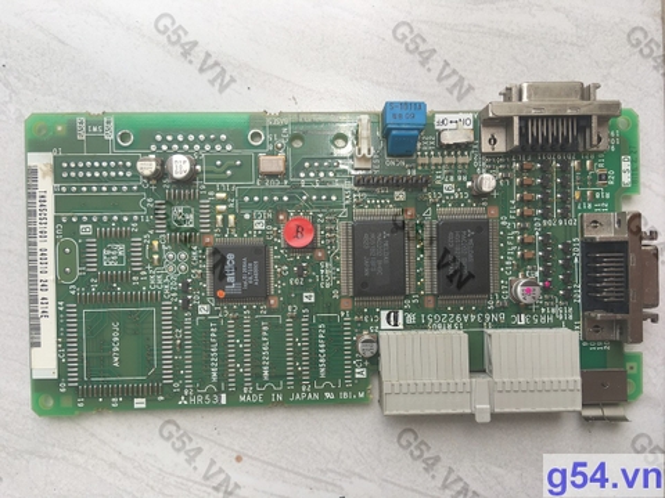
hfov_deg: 61.7
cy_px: 249
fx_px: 557
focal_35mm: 29
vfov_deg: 48.2
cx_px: 332
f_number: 2.2
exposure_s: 1/348
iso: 25
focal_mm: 4.15
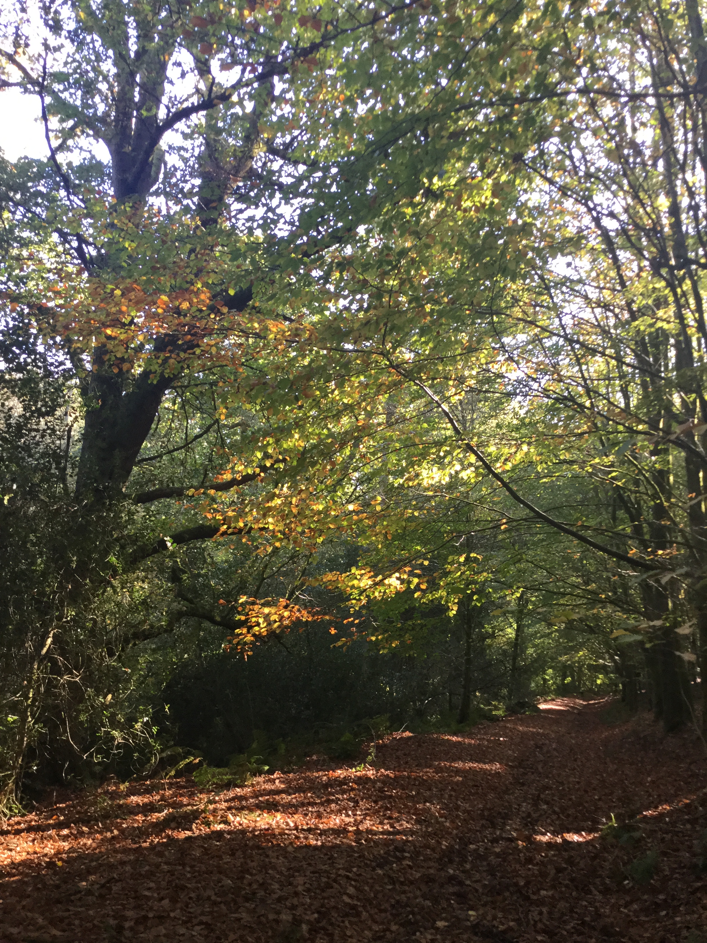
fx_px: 844
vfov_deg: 58.4
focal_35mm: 31
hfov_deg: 45.4
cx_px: 354
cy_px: 472
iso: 32
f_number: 2.4
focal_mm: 3.3
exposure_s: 1/33
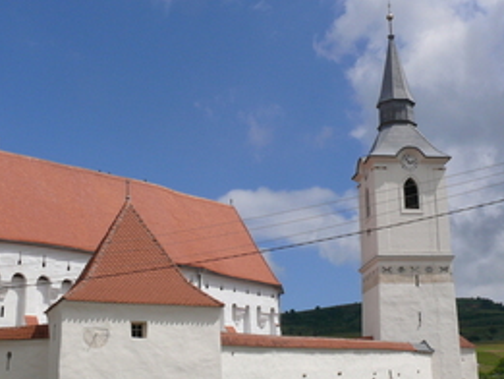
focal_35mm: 62
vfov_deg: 23.6
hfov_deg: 31.2
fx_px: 903
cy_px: 217
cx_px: 250
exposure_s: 1/640
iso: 100
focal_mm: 8.4
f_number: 8
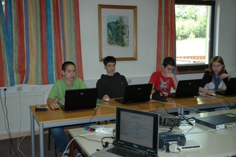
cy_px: 78
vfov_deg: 28.9
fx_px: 304
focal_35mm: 46
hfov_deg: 42.4
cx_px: 118
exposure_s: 1/60
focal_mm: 31
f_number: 4.2
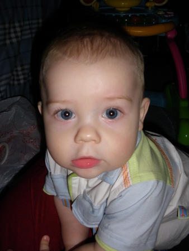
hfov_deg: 39.7
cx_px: 94
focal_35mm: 36
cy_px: 126
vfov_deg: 51.3
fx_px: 262
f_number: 3.5
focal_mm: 6.3
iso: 160
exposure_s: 1/30
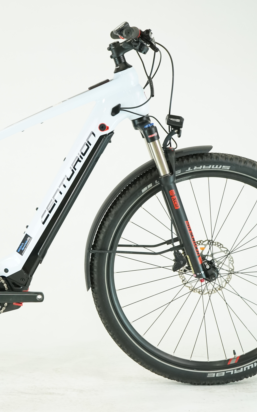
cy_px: 204
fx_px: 919
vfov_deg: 25.2
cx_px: 26
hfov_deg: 15.7
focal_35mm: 82
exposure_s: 1/200
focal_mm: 53
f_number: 5.6
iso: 1600
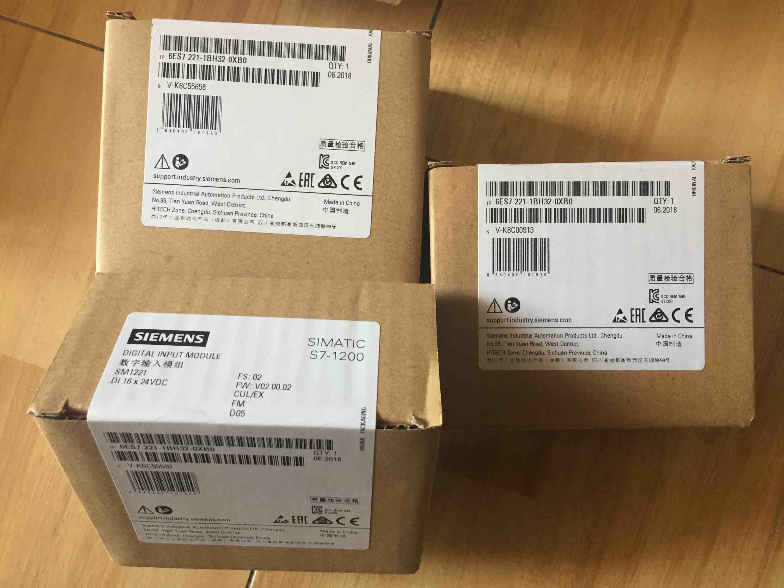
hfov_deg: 61.7
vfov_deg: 48.2
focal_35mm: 29
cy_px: 294
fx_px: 657
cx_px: 392
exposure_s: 1/33
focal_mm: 4.15
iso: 125
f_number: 2.2
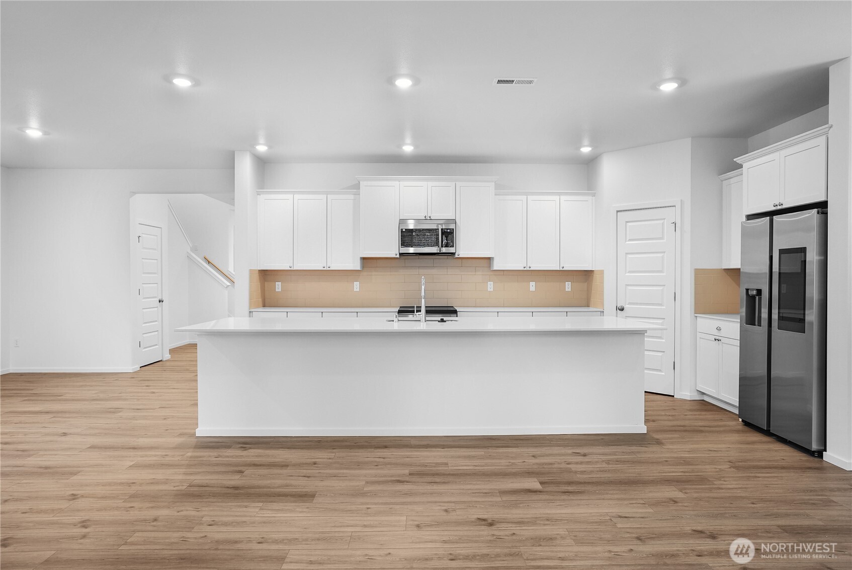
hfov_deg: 83.9
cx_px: 426
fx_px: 474
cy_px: 285
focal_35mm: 20
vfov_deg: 62.0
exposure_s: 1/3
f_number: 8
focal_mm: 20
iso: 400
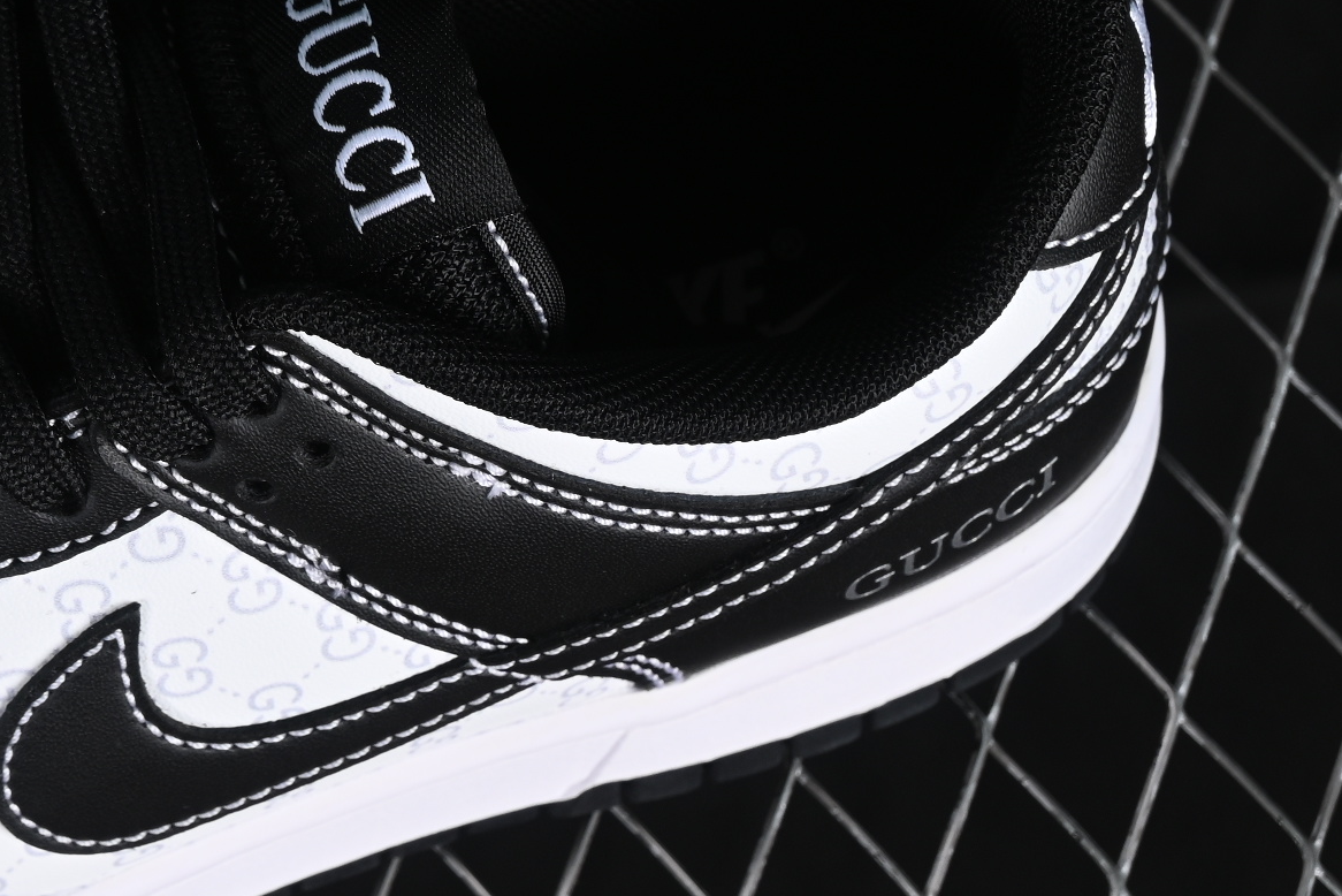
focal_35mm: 179
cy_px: 159
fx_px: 6674
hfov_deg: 11.3
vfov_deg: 7.7
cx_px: -60
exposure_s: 1/50
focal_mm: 50
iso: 160
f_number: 6.3
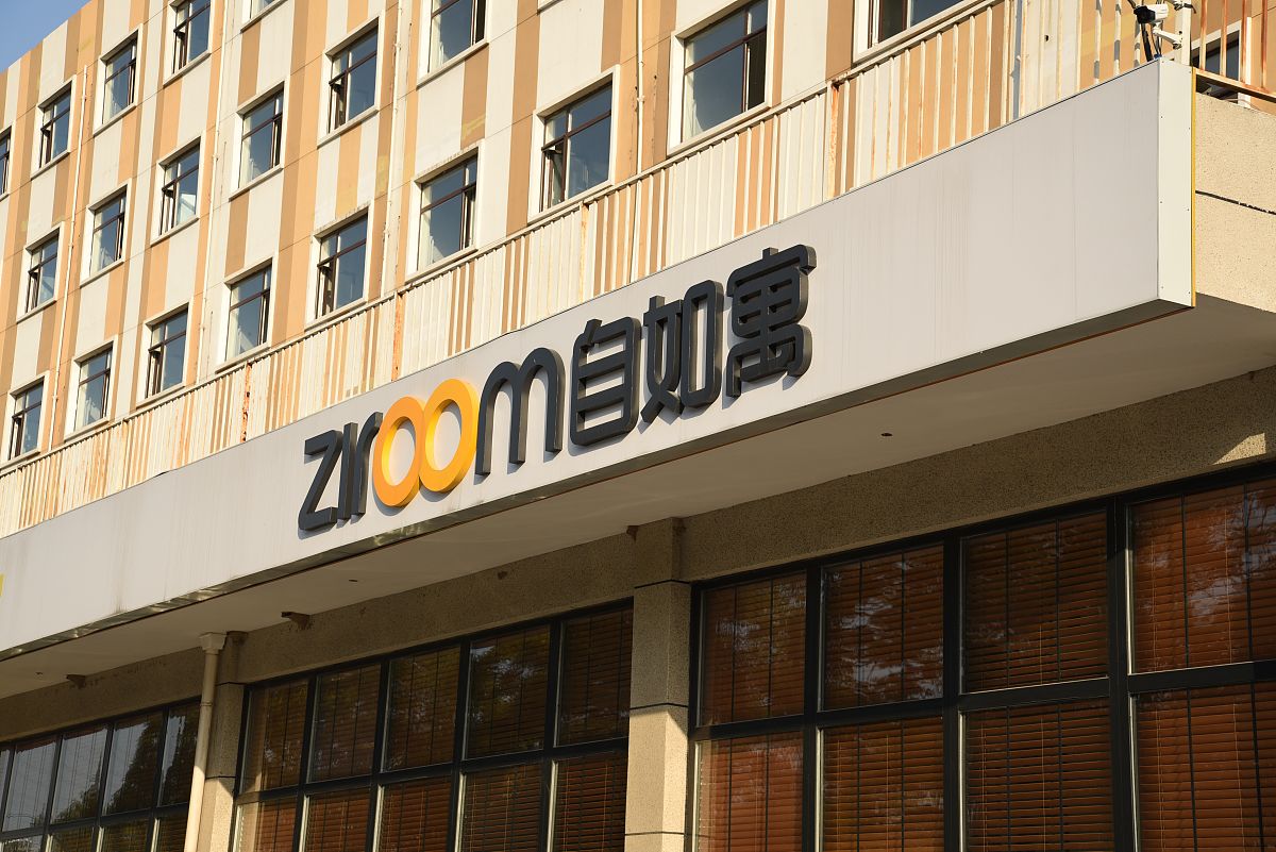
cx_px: 638
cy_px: 426
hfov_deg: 30.5
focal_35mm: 66
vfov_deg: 20.6
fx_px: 2340
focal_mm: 66
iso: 100
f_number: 6.3
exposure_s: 1/320
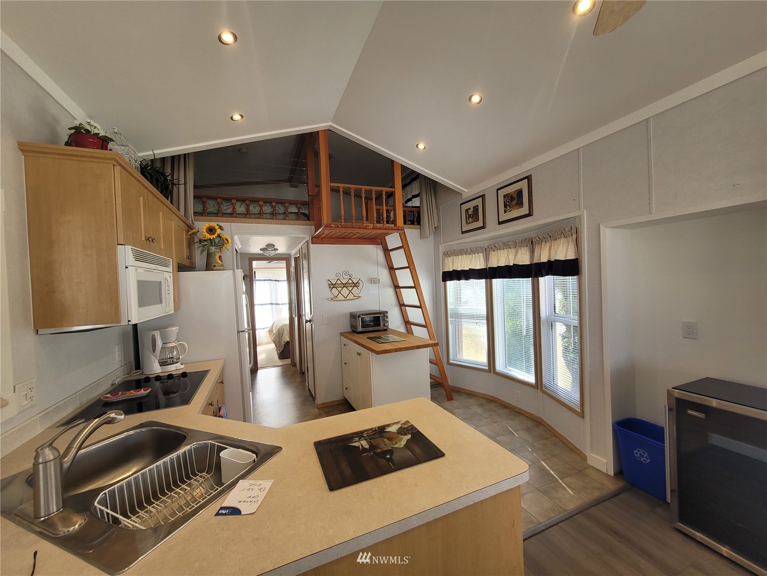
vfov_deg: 89.9
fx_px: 288
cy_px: 288
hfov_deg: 106.2
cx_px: 384
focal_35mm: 13
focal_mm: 1.74
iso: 64
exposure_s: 1/60
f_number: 2.2
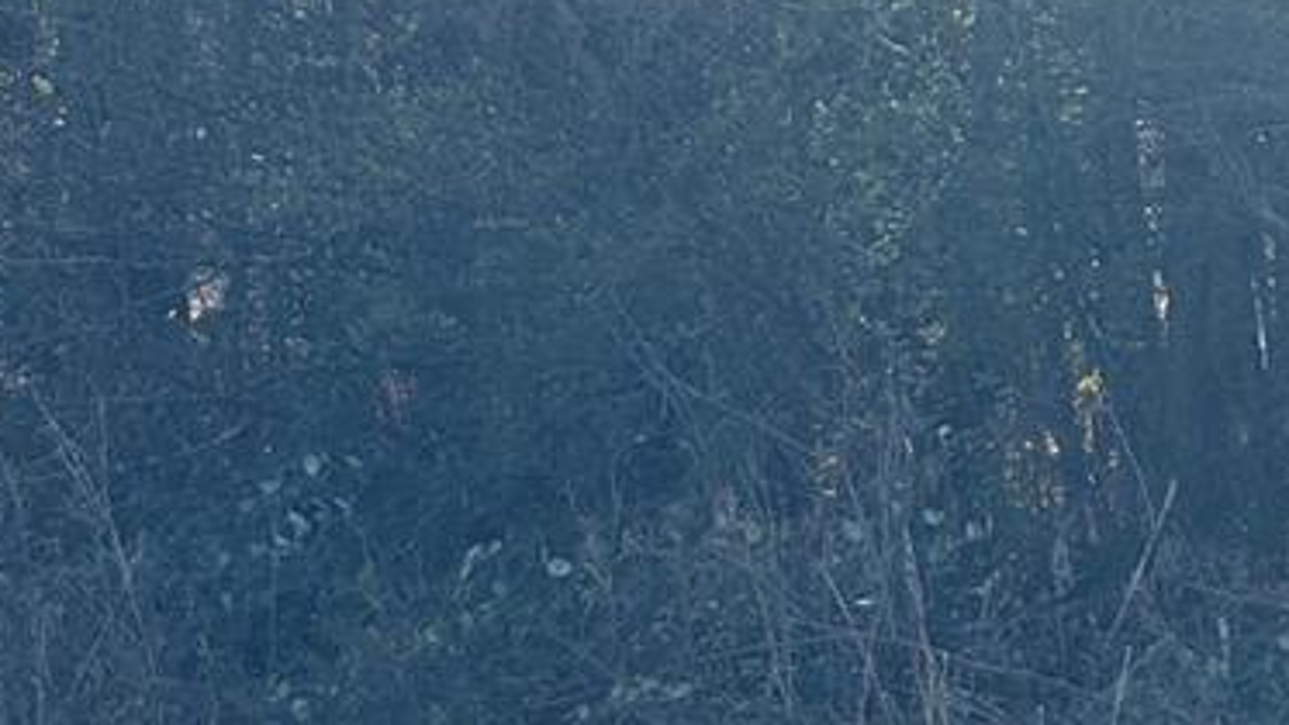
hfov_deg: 8.0
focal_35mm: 269
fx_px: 9196
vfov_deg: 4.5
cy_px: 397
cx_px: 695
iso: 64
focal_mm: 15.66
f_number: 2.8
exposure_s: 1/687
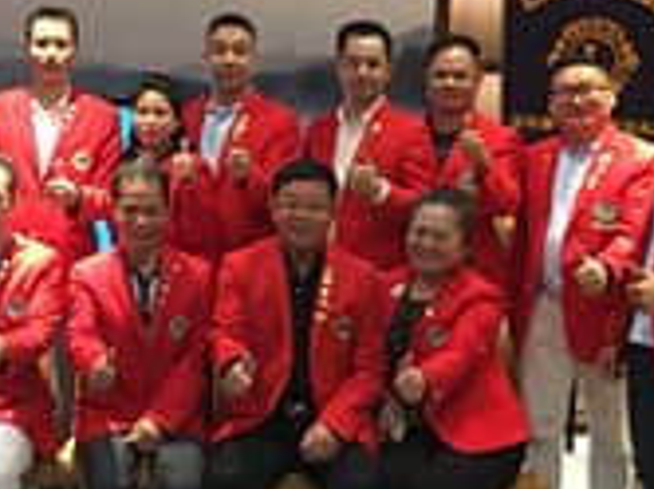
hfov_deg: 26.7
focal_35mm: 70
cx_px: 43
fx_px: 1321
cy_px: 150
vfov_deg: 20.9
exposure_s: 1/8
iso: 100
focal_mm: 4.15
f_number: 2.2
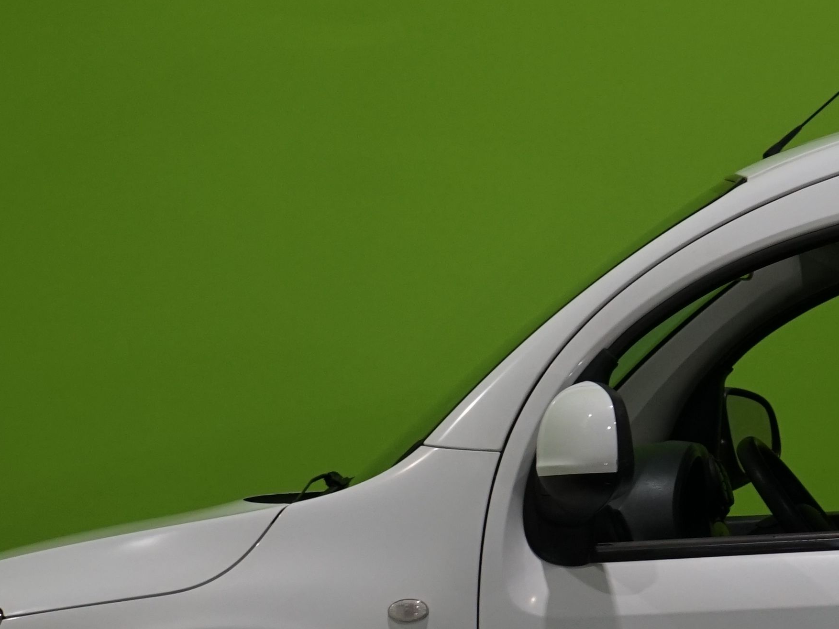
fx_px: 4145
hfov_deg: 11.3
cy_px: 517
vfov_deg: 8.7
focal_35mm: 171
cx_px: 1103
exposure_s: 1/160
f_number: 5
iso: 800
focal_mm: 52
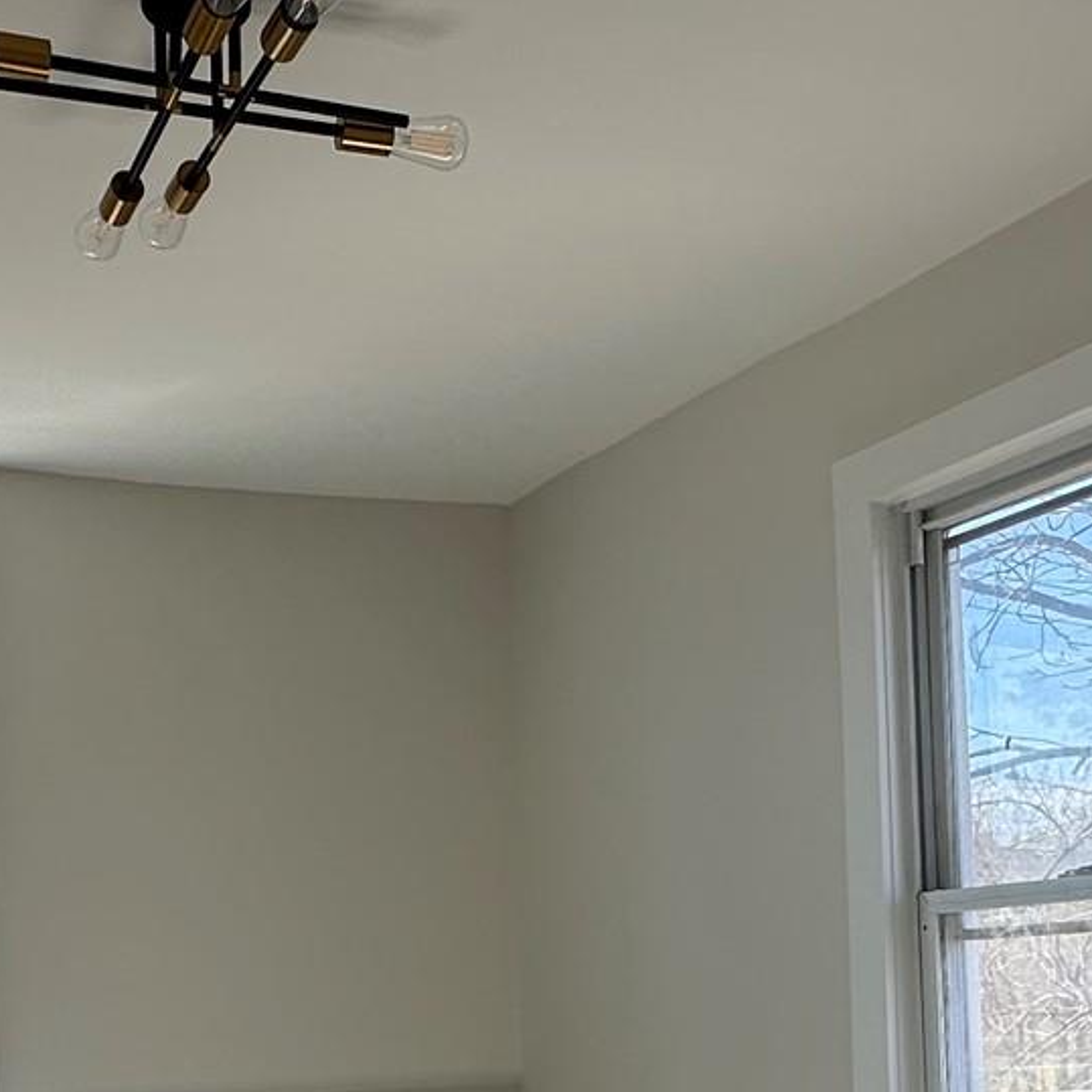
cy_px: 904
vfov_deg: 34.7
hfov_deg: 35.6
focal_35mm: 47
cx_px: 346
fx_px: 1677
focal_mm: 2.22
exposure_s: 1/222
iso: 40
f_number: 2.2
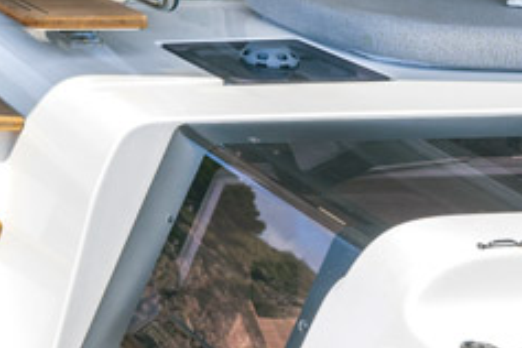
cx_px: -463
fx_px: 1160
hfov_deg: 18.6
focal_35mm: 80
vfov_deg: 15.2
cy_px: -243
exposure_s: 1/400
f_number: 8
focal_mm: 16
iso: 100
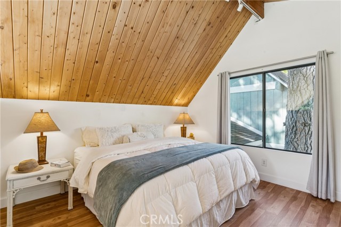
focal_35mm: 18
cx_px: 170
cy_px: 114
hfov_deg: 90.7
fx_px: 169
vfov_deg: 67.9
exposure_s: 1/2
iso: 100
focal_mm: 17.8
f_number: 13
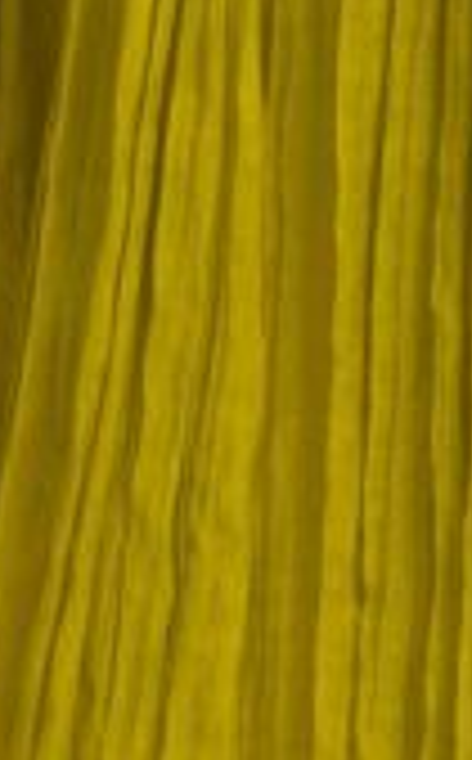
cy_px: -800
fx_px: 11120
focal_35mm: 538
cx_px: 733
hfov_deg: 2.4
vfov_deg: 3.9
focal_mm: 66
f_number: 5
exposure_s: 1/250
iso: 2500
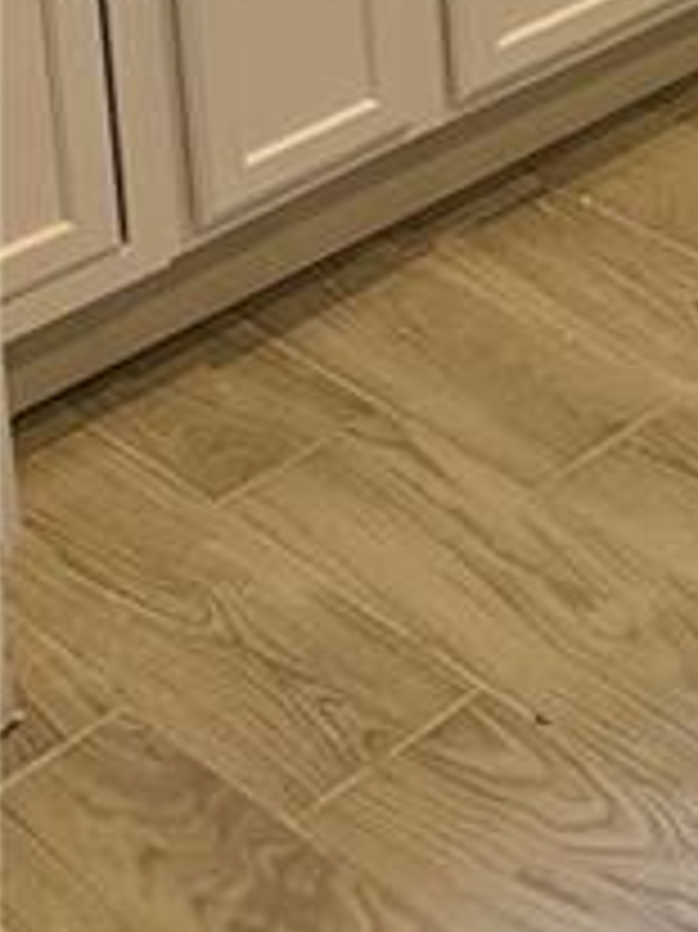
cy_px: -644
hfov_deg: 14.4
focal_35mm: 89
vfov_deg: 18.3
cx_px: 1292
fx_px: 2395
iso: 200
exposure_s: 1/171
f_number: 1.78
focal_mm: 6.76
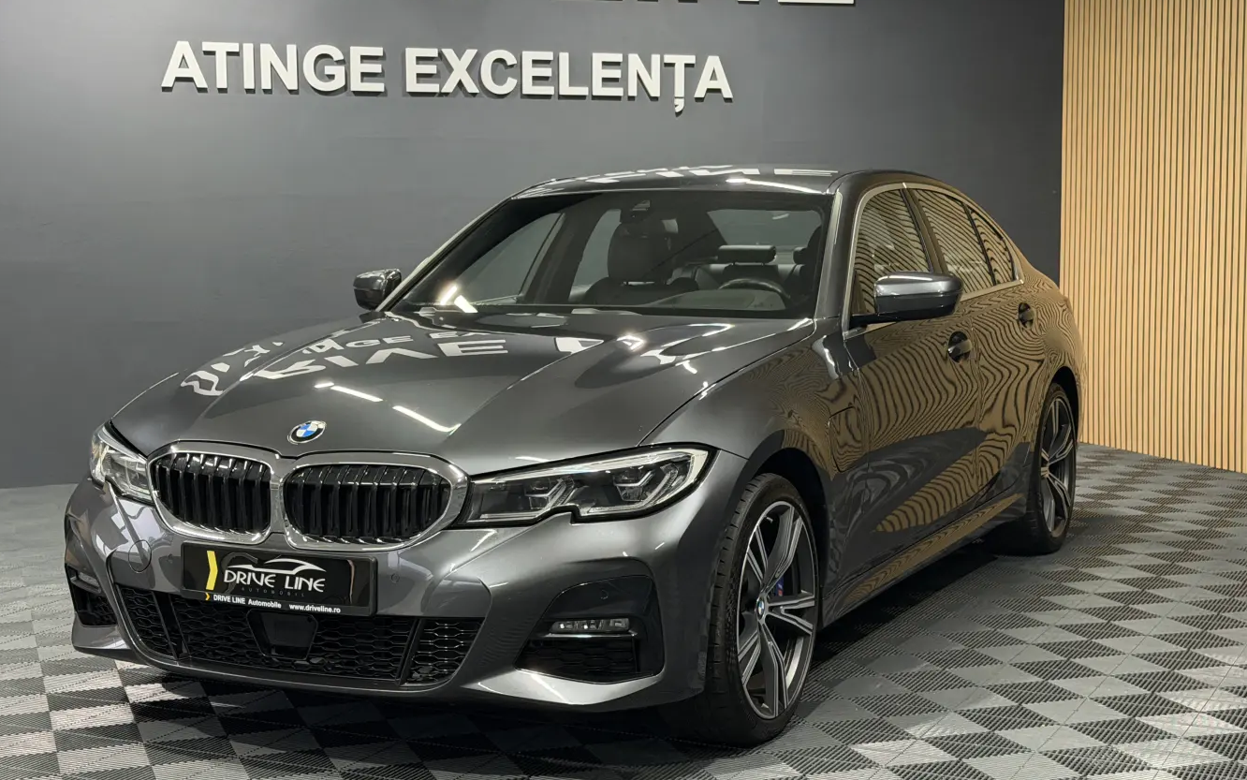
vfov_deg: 23.6
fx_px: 1869
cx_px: 596
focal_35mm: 55
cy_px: 361
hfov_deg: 36.9
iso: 250
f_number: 1.78
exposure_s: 1/100
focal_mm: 6.76
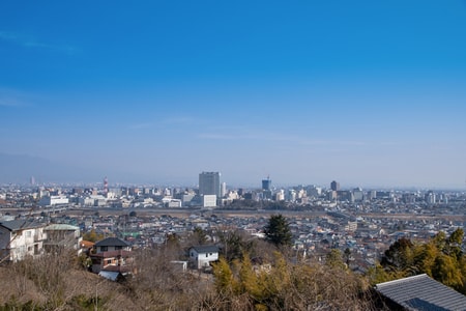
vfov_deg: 29.2
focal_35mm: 46
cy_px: 156
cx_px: 233
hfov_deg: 42.7
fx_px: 595
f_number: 8
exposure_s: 1/800
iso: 100
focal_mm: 46
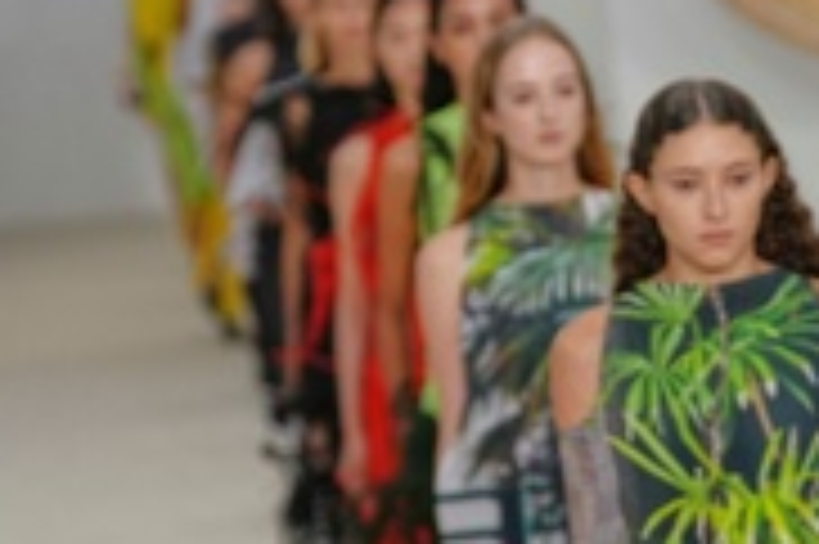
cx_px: 756
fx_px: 6023
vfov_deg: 5.2
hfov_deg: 7.8
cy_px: 393
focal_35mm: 265
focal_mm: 94
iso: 500
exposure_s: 1/800
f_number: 2.8
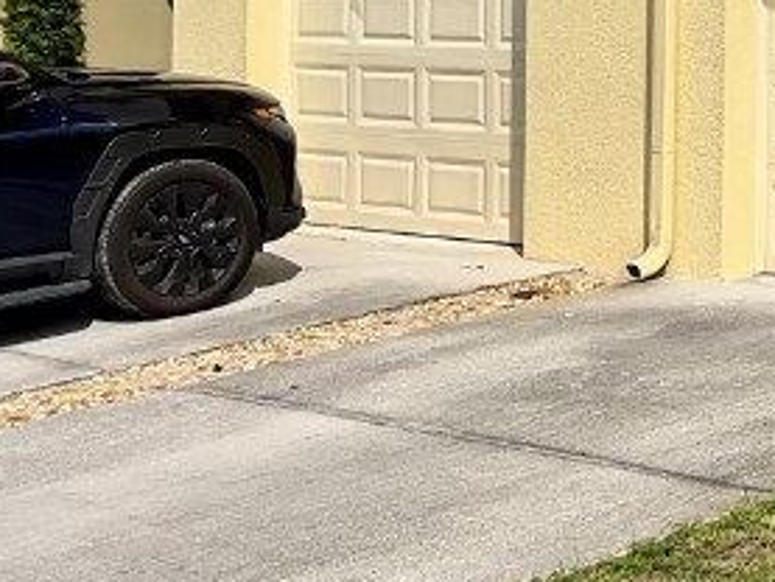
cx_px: 1284
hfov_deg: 17.5
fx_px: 2150
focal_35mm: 96
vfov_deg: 14.6
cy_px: -207
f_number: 1.5
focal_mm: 5.7
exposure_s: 1/6993
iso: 50
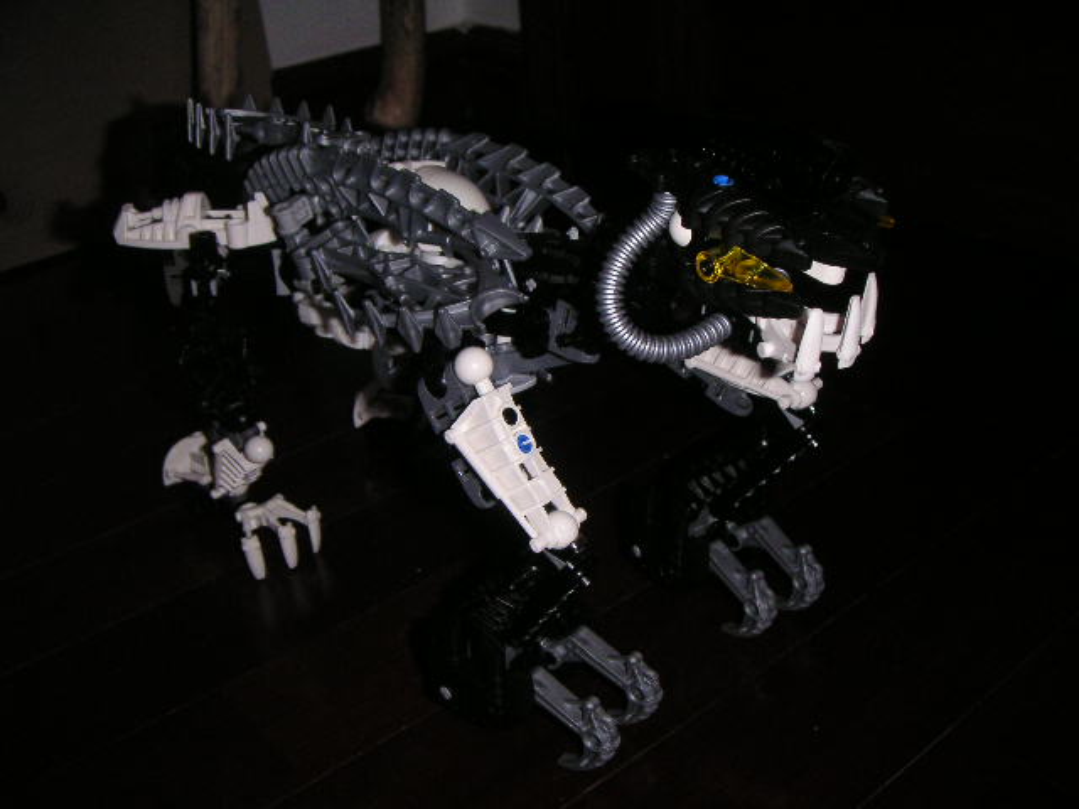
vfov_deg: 37.7
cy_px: 404
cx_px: 540
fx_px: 1184
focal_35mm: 38
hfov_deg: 49.0
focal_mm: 6
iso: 160
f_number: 6.7
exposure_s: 1/45
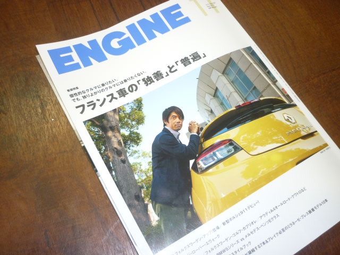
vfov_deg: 42.9
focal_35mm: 33
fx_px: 324
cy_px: 128
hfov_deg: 55.4
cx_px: 170
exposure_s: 1/30
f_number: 2.8
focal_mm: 5.5
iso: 100
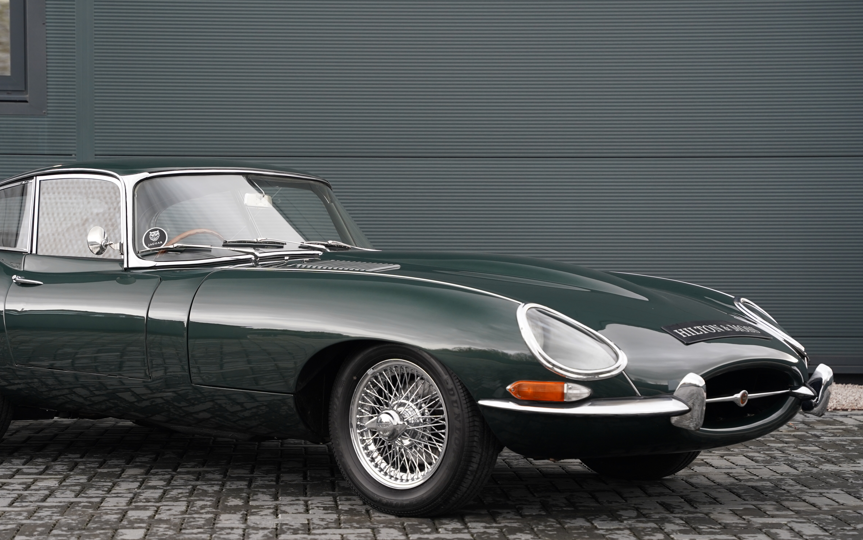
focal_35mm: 82
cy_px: 307
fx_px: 1926
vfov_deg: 15.9
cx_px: 332
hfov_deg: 25.2
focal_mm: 63.7
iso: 500
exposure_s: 1/60
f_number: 3.5
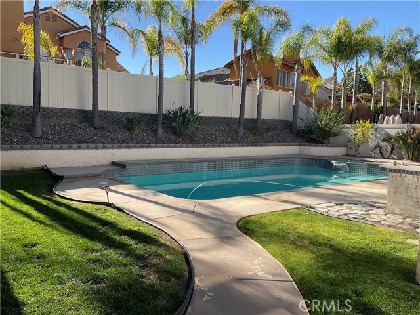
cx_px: 210
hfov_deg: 61.7
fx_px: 352
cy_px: 158
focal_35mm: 29
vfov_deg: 48.2
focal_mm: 3
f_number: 1.8
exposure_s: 1/1168
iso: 16
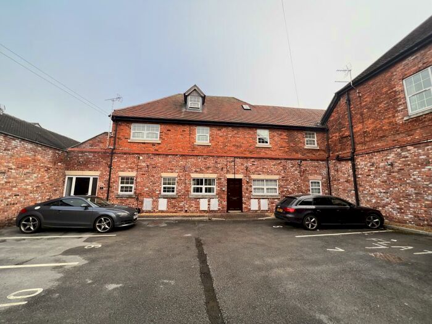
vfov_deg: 89.9
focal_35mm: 13
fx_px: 162
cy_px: 162
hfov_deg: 106.2
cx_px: 216
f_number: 1.8
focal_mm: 1.57
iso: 32
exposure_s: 1/295
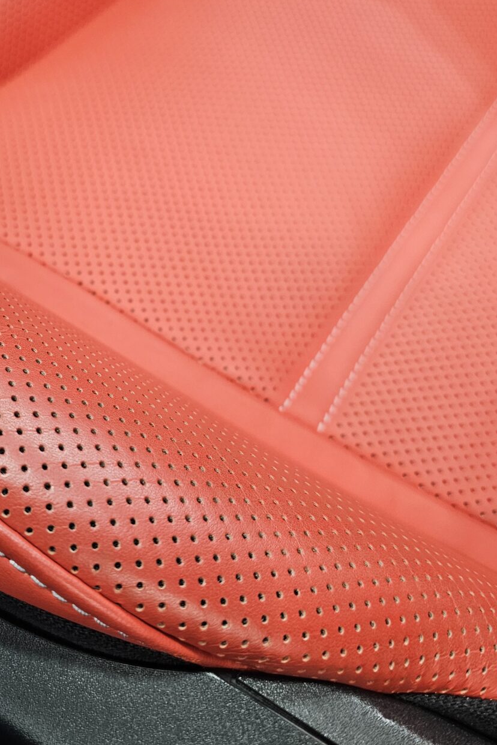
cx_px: 86
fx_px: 766
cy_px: 342
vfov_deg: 51.8
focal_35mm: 37
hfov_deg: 34.6
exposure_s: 1/100
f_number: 1.7
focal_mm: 6.3
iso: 200
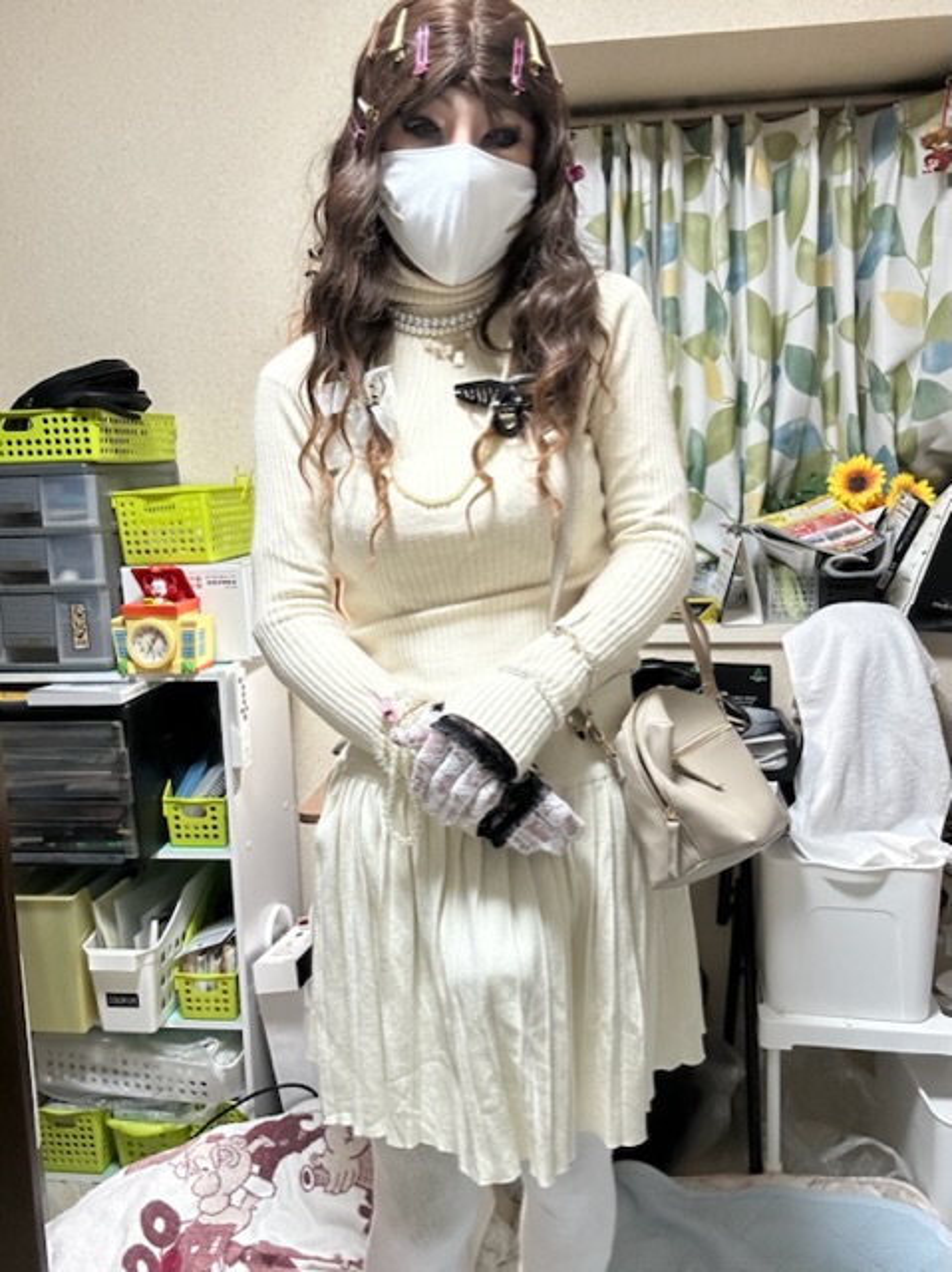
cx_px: 476
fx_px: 1102
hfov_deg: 46.7
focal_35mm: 30
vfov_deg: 60.0
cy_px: 636
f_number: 1.9
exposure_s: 1/60
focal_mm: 2.69
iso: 100
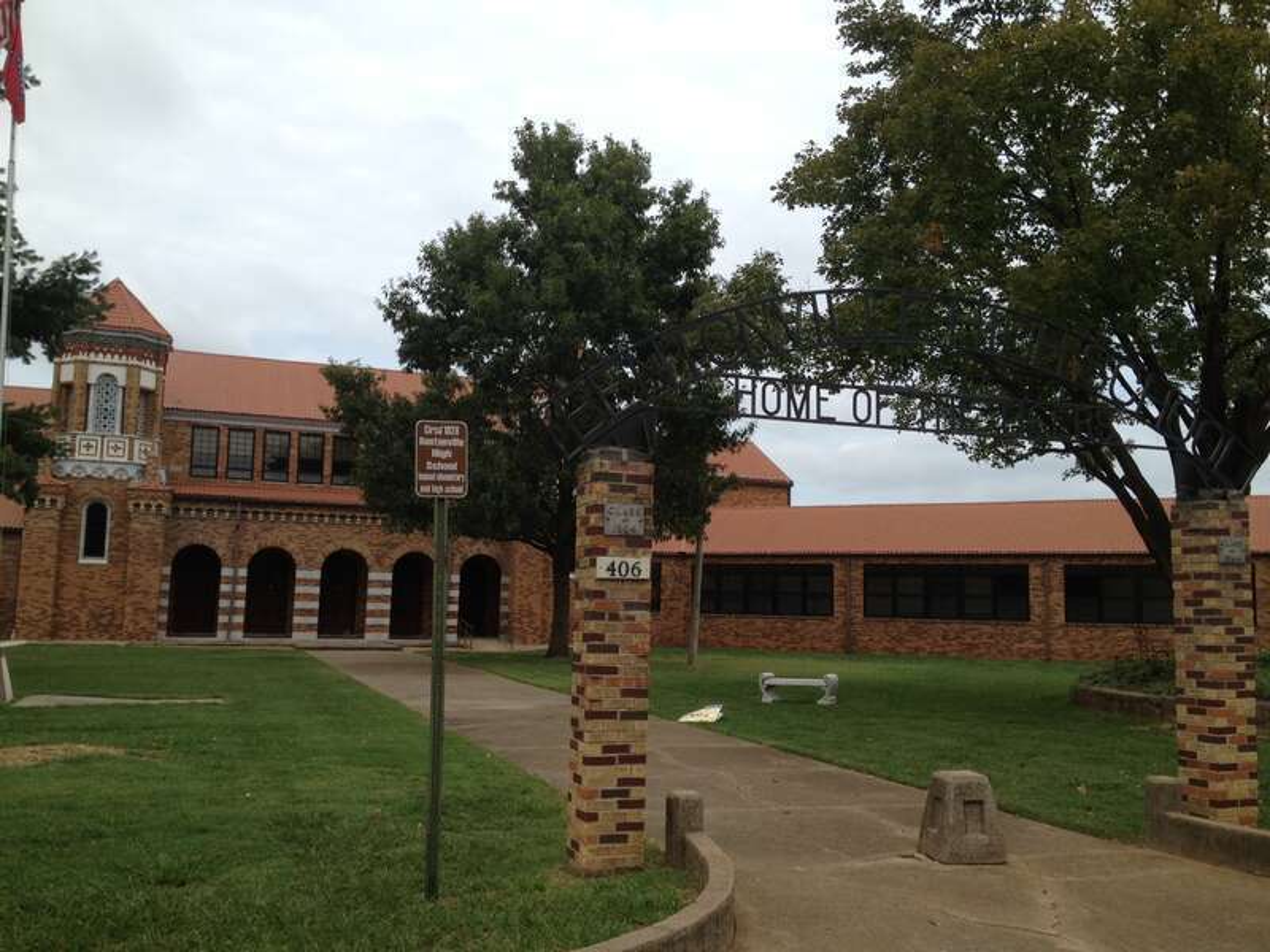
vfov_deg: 40.7
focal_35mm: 35
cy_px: 476
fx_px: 1284
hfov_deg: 52.6
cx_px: 635
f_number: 2.4
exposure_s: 1/1314
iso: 64
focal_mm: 4.28
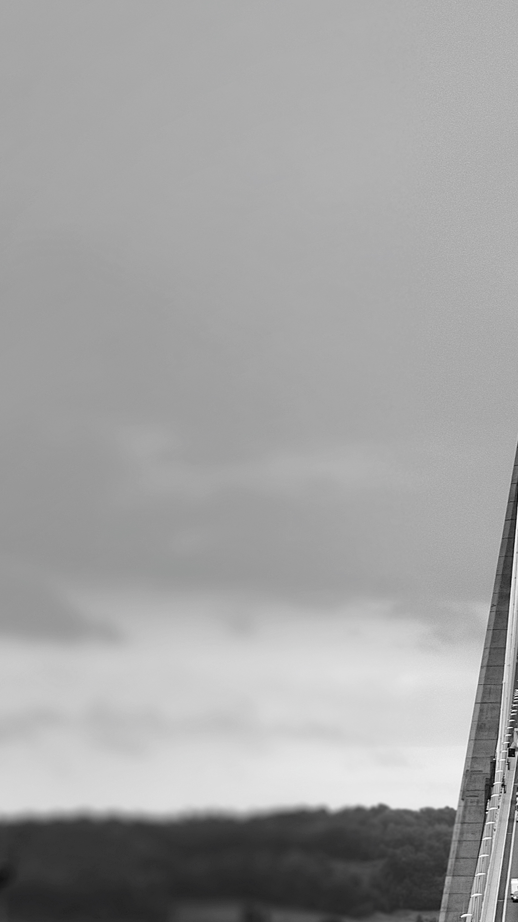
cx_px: 576
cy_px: 829
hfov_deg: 3.7
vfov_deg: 6.6
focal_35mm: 324
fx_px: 7920
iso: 100
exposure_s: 1/400
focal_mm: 85
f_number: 6.3
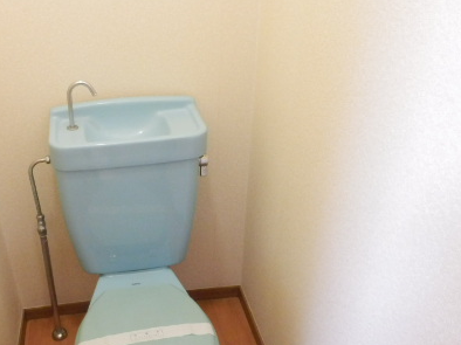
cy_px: 211
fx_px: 519
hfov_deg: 46.9
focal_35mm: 39
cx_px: 144
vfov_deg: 36.6
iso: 800
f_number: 3
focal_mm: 4.2
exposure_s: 1/15
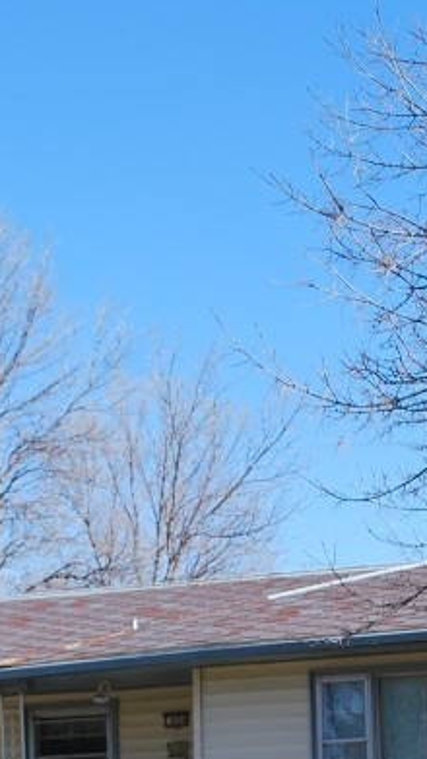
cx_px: 82
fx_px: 2687
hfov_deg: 9.1
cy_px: 633
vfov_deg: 15.9
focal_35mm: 134
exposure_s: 1/200
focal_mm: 29
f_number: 7.1
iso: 100
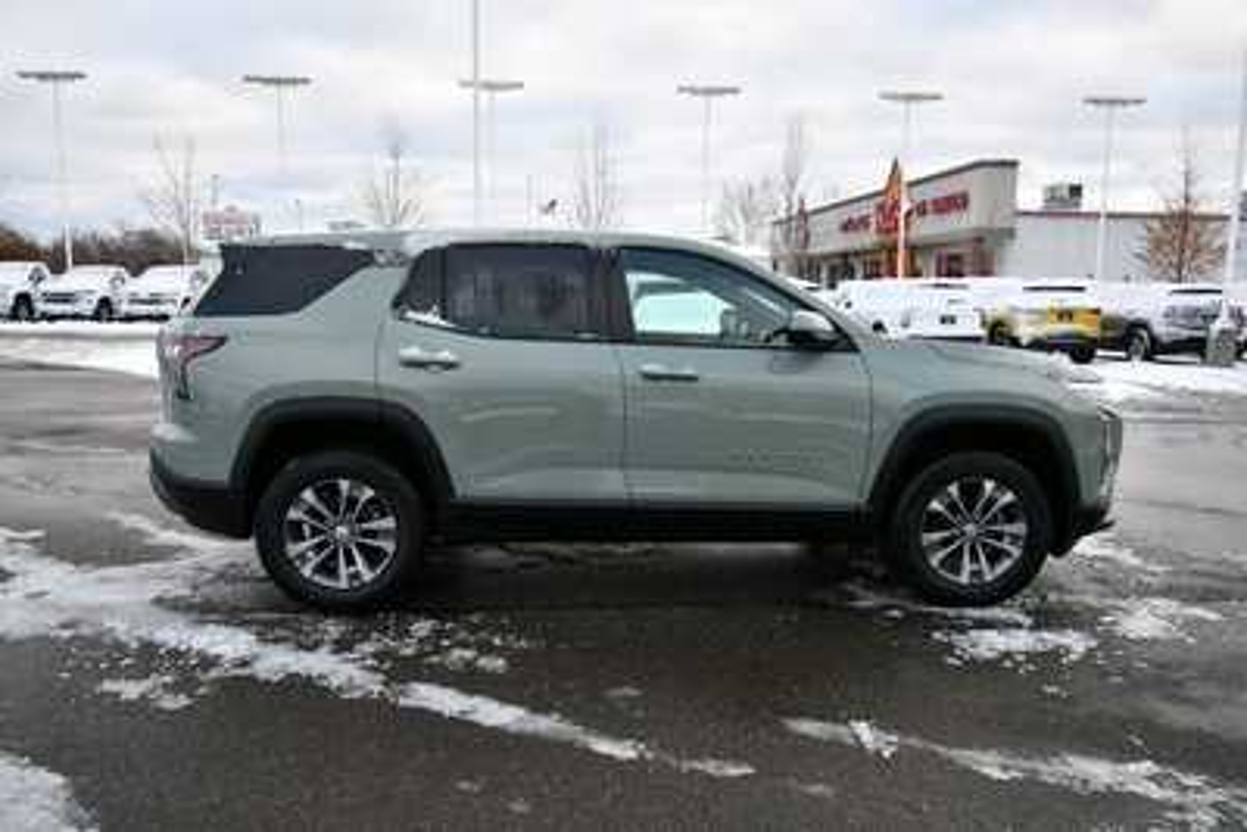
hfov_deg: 67.4
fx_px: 936
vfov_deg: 48.0
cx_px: 624
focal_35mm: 27
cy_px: 416
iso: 200
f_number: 6.3
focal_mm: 18
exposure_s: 1/250
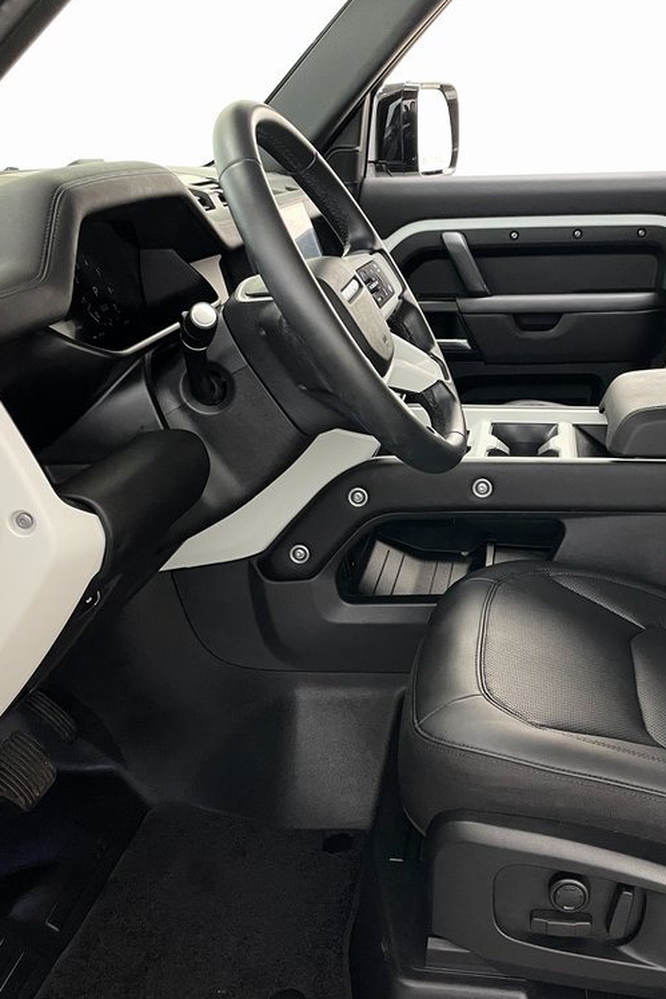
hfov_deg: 35.4
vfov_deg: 51.9
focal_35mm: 37
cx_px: 467
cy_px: 497
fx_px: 1026
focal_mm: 4.2
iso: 100
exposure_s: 1/60
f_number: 1.6
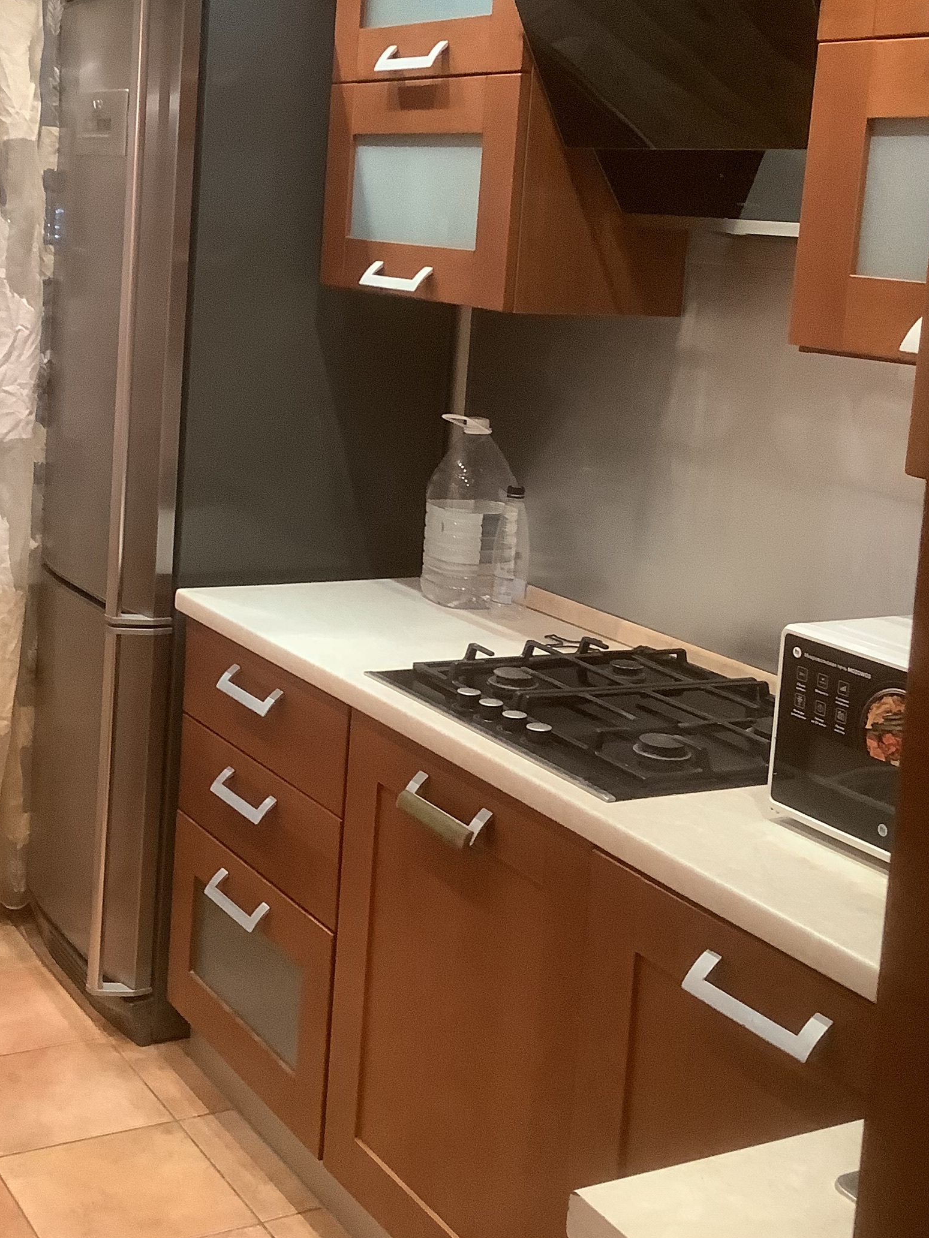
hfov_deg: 29.4
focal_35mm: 49
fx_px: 1753
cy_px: 429
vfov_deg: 38.5
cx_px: 296
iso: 320
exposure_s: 1/33
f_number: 2.4
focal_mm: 3.3
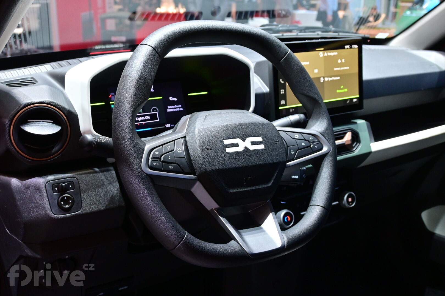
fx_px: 482
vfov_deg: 34.2
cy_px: 148
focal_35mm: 39
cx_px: 222
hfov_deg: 49.6
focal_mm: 26
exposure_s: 1/60
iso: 800
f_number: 6.3
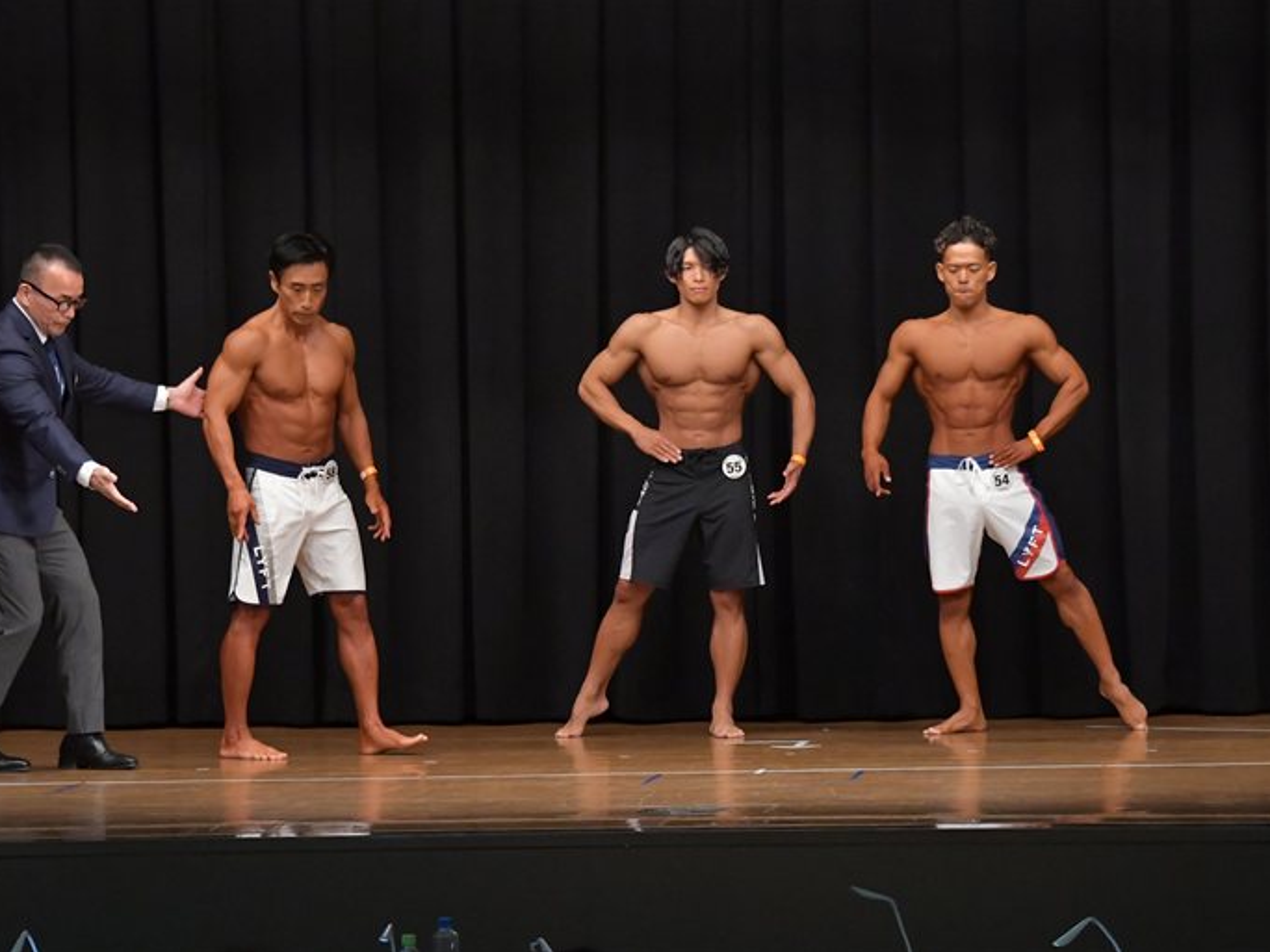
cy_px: 475
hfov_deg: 10.8
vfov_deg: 8.1
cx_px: 647
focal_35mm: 183
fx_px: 6714
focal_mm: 112
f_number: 5.6
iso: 6400
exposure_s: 1/400
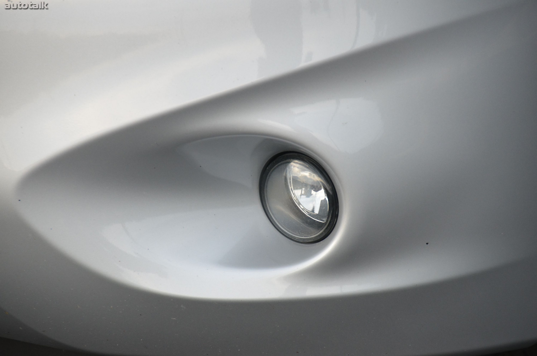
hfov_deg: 6.9
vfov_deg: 4.6
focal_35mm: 300
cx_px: 268
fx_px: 4466
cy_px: 178
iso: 800
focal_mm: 200
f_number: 5.6
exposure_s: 1/640
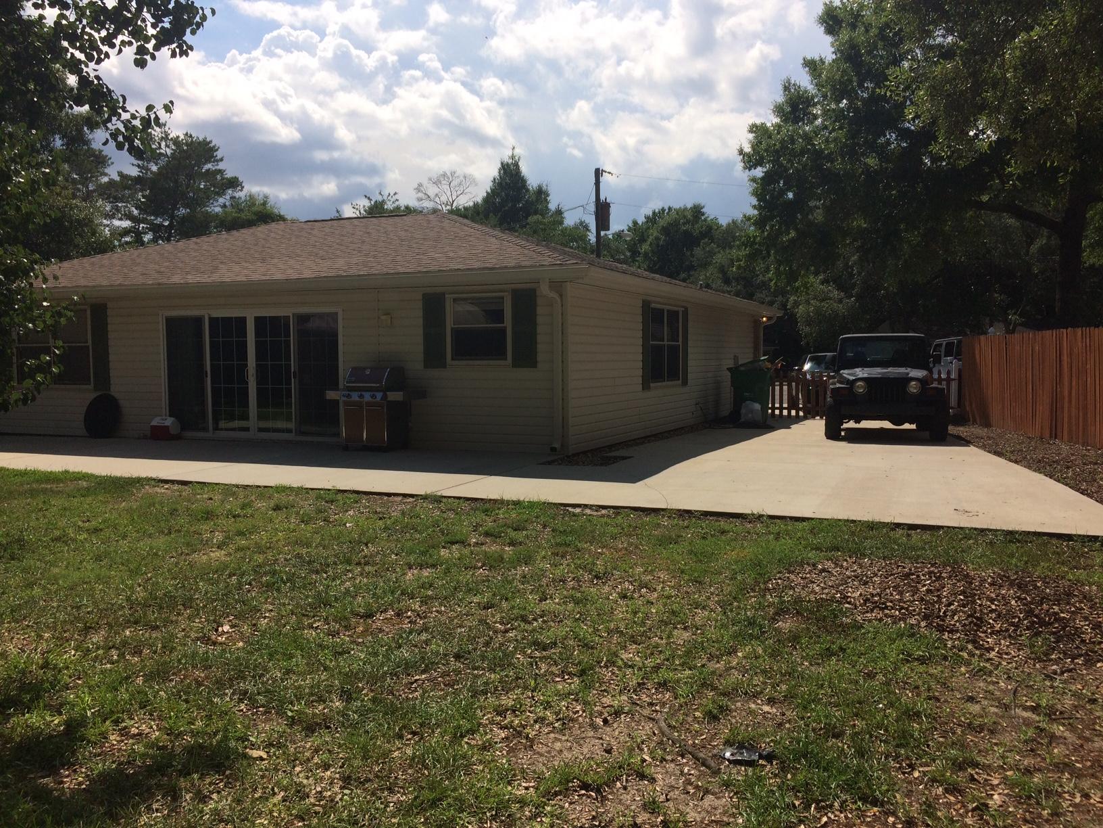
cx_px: 552
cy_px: 414
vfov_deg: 48.2
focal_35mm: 29
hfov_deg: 61.7
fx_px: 924
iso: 32
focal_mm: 4.15
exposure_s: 1/4115
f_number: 2.2
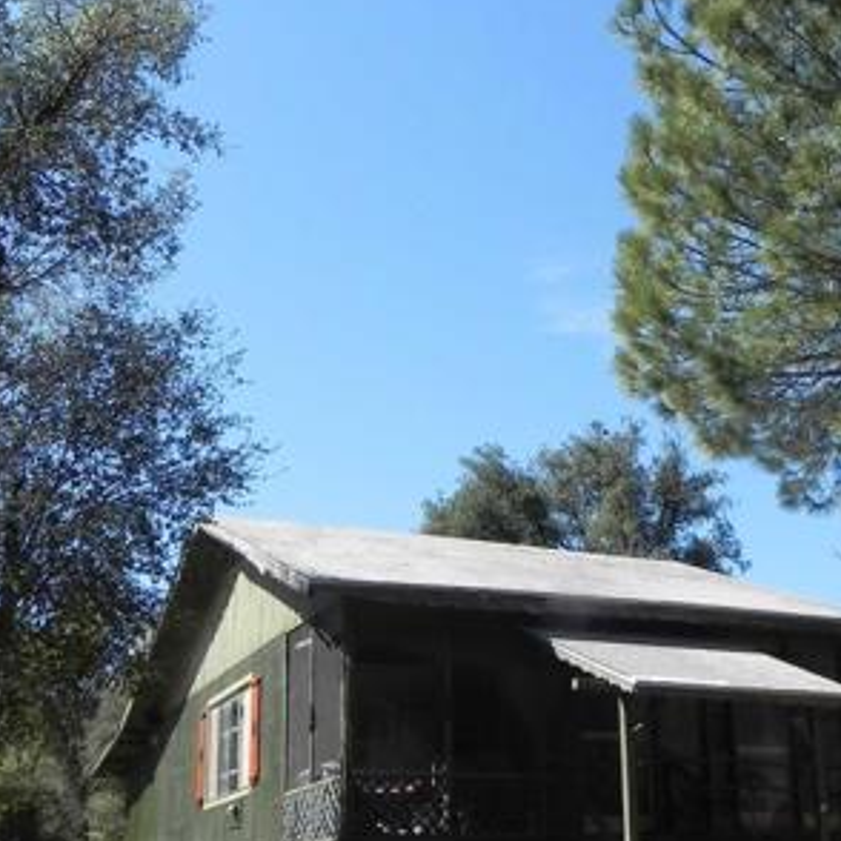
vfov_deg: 33.6
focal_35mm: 50
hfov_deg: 33.4
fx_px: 1374
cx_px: 615
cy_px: 584
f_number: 6.3
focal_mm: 4.6
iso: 160
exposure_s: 1/298
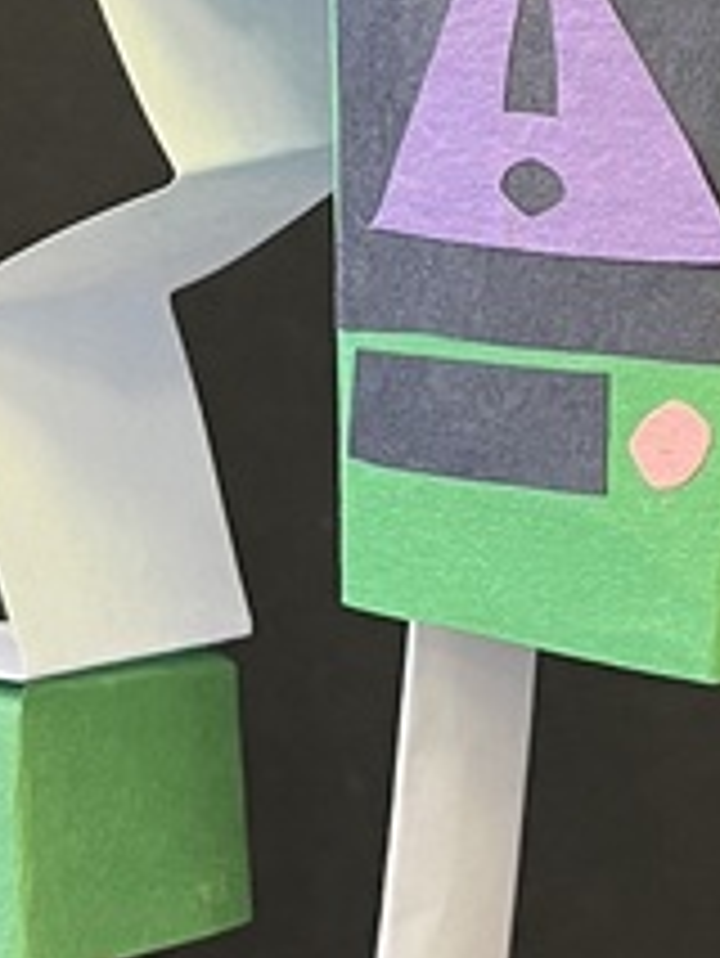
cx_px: 688
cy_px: 391
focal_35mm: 125
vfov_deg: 15.7
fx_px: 3463
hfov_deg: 11.8
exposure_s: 1/60
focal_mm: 5.1
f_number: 1.6
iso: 320
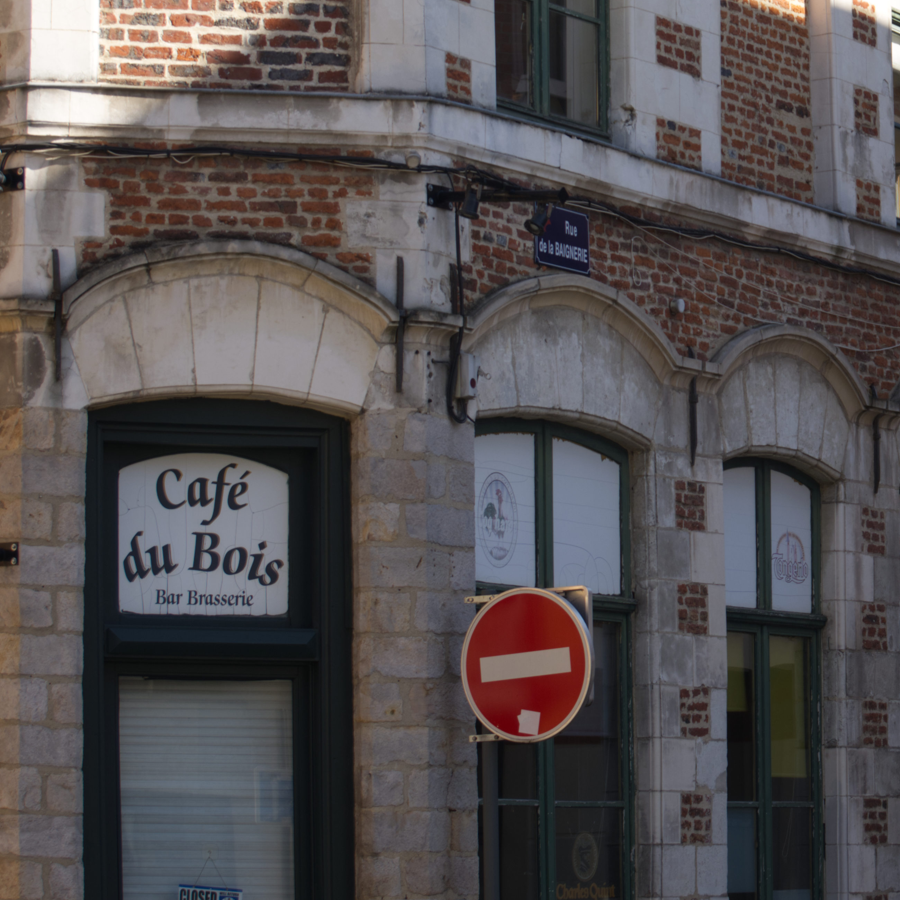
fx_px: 3618
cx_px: 953
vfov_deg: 14.1
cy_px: 265
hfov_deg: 13.9
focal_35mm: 123
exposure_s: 1/125
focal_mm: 40
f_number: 5.6
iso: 100
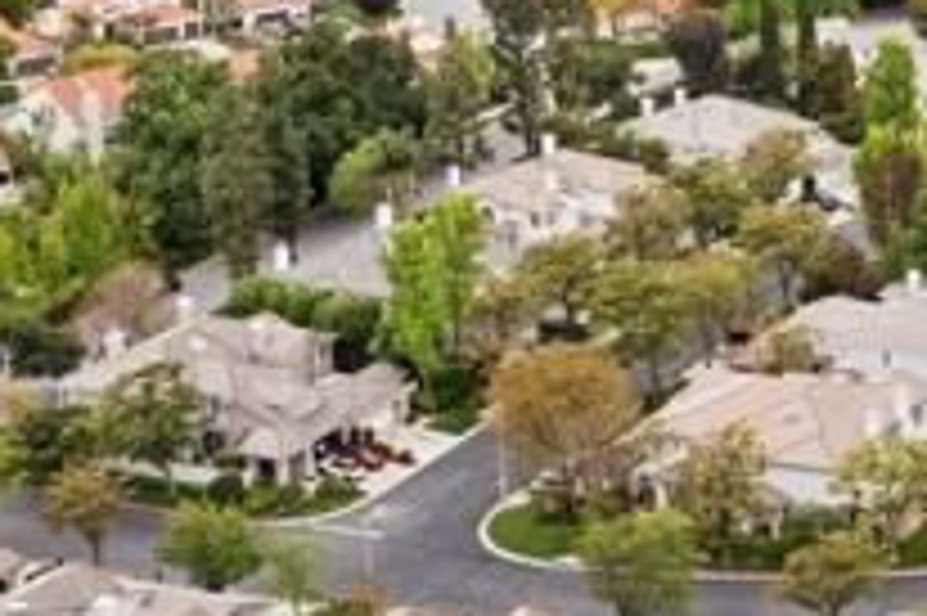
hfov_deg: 21.5
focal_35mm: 87
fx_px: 2238
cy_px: 31
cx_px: 1143
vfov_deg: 15.5
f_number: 6.3
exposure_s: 1/120
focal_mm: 10.26
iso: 100
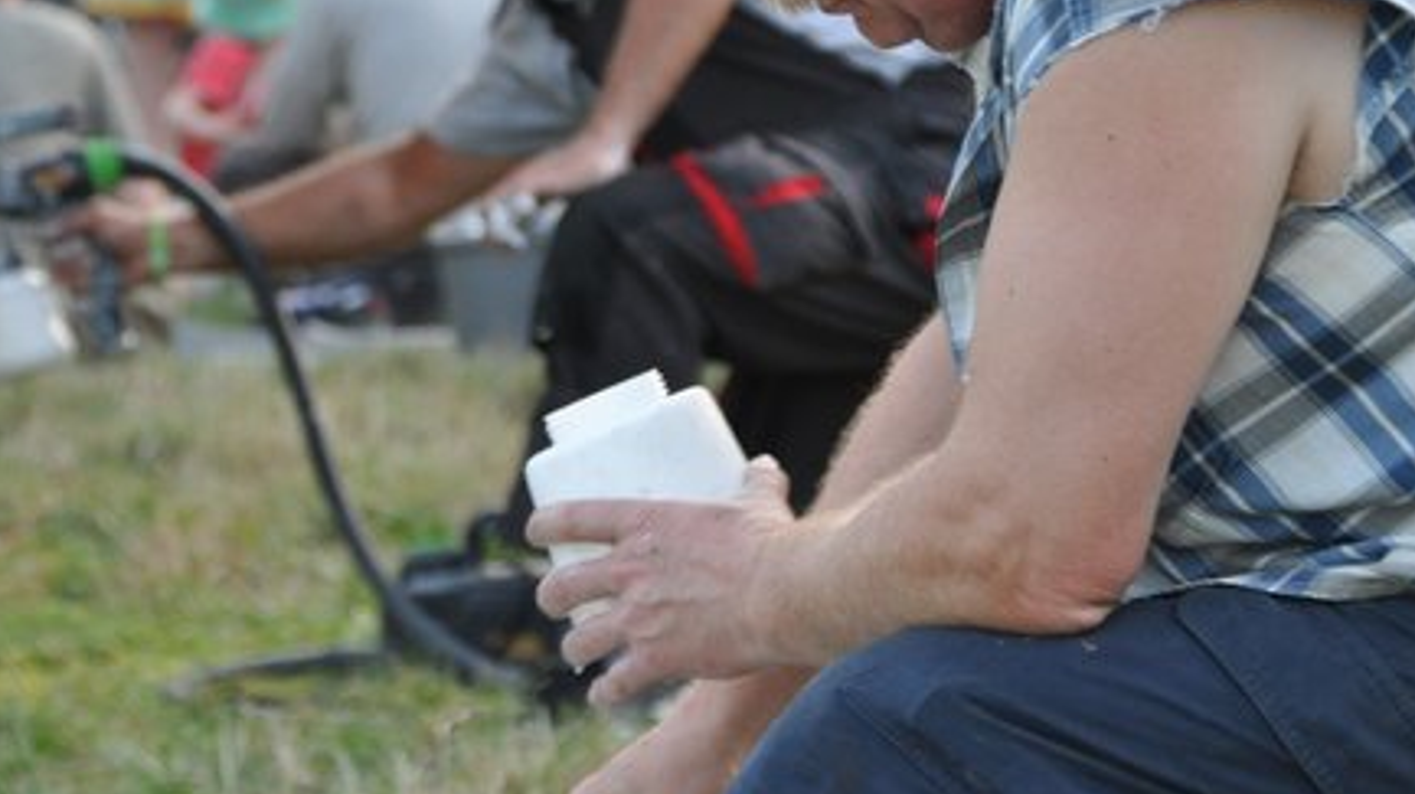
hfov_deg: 9.3
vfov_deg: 5.2
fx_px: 8662
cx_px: 523
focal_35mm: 231
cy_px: 118
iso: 800
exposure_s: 1/60
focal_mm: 98
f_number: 5.6
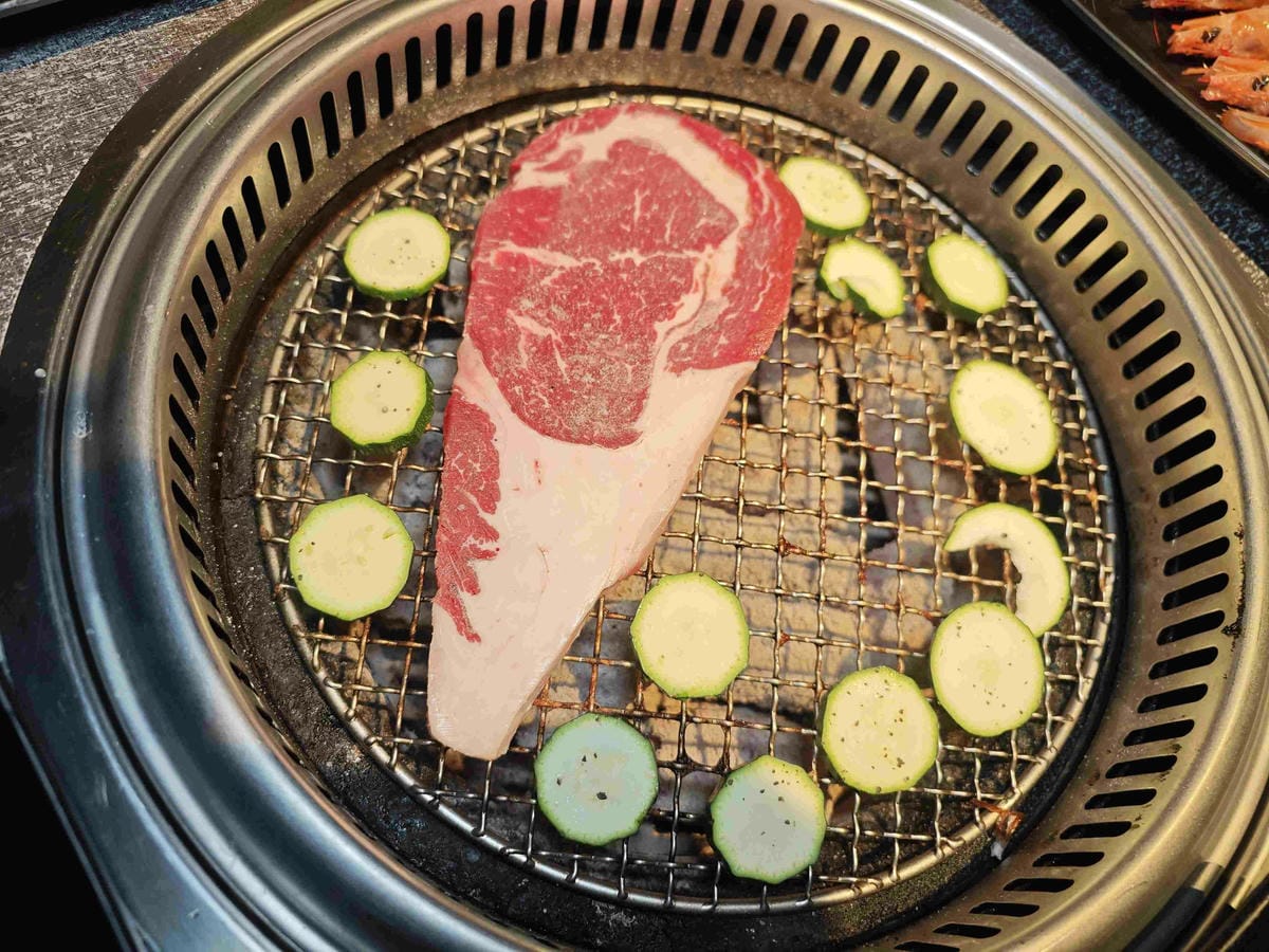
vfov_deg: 58.9
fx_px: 843
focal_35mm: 23
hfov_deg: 73.9
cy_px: 476
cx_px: 634
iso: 640
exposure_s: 1/600
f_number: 2
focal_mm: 8.72
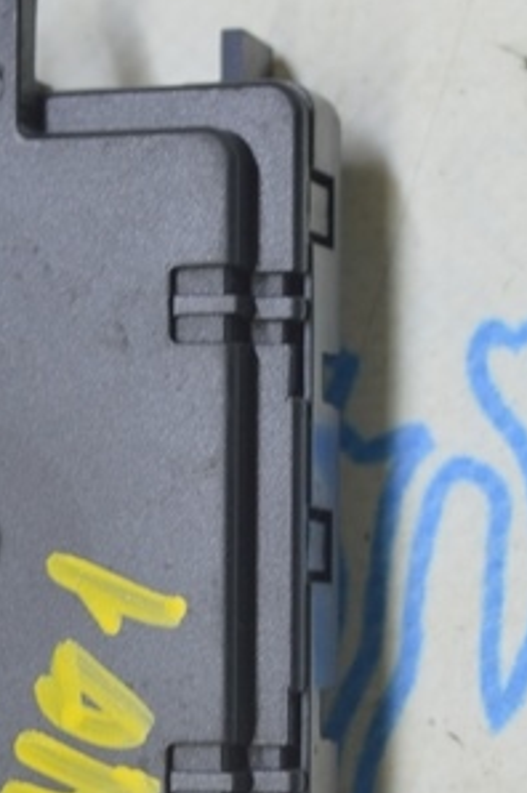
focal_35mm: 178
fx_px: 3917
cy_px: 623
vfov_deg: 11.5
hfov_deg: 7.7
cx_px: 121
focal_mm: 46
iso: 400
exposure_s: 1/20
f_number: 5.6
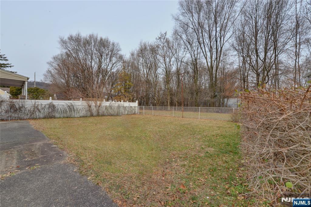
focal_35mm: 14
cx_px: 156
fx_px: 121
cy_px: 104
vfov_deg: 81.2
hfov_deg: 104.3
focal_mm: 14
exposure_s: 1/160
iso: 200
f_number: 9
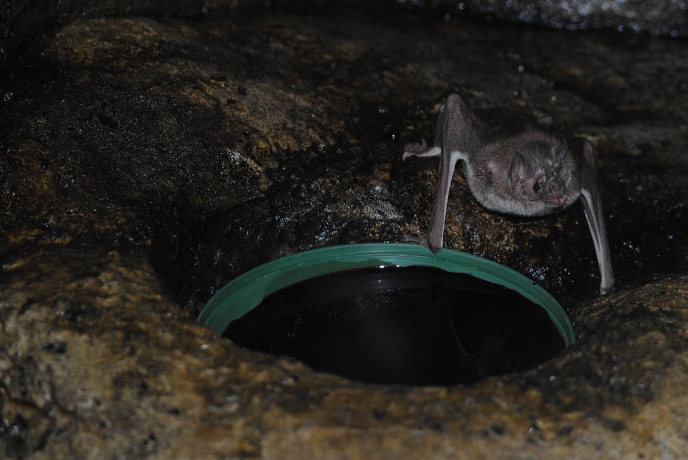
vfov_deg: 8.6
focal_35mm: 160
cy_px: 172
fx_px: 3062
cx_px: 487
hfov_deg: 12.8
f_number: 4.5
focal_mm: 68
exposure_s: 1/60
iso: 200
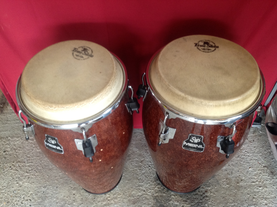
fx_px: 280
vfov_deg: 40.6
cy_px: 104
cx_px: 138
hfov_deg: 52.7
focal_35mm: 35
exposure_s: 1/15
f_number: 2.4
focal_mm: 4.28
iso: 160
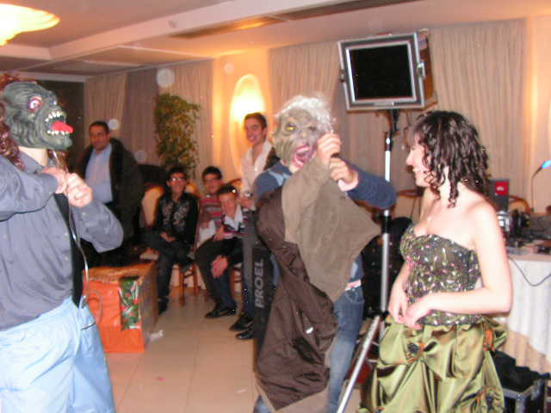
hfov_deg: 51.4
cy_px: 206
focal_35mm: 36
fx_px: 573
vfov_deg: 39.7
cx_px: 276
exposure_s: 1/40
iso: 200
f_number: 3.2
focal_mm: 6
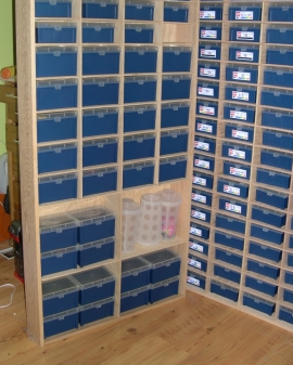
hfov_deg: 34.2
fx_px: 477
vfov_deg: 41.9
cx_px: 132
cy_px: 155
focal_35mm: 44
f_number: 2.8
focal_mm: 8
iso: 100
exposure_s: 1/60
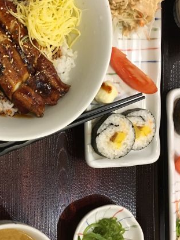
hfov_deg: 28.9
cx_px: 30
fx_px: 339
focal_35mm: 49
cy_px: 128
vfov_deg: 38.9
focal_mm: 4.15
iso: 200
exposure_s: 1/25
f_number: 2.2
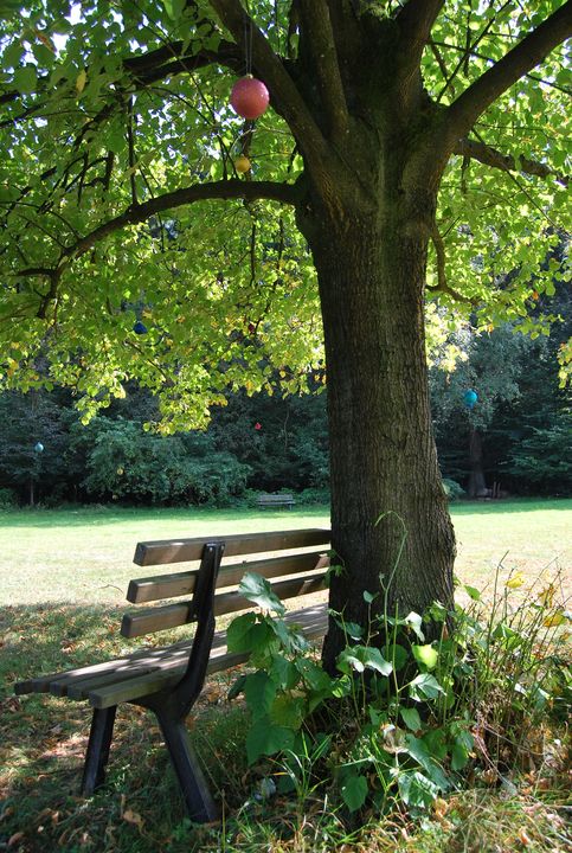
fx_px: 641
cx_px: 286
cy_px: 426
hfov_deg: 48.1
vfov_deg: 67.3
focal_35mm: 27
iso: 160
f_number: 5.6
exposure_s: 1/125
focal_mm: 18
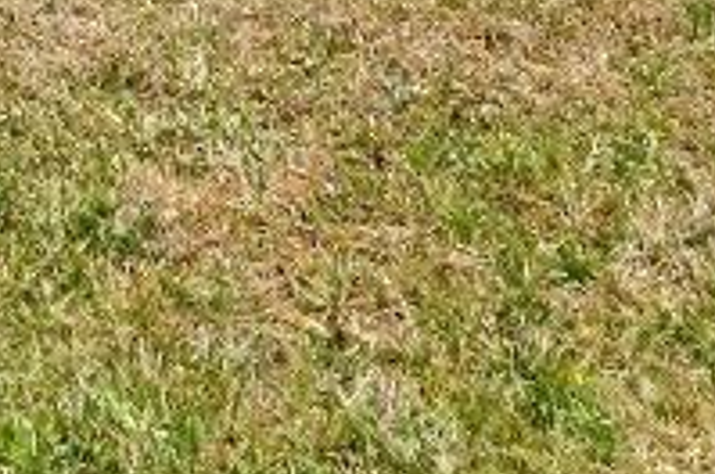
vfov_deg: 11.4
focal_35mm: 87
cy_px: -822
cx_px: -149
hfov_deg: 21.7
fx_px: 1725
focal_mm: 10
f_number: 8
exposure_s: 1/8000
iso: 640
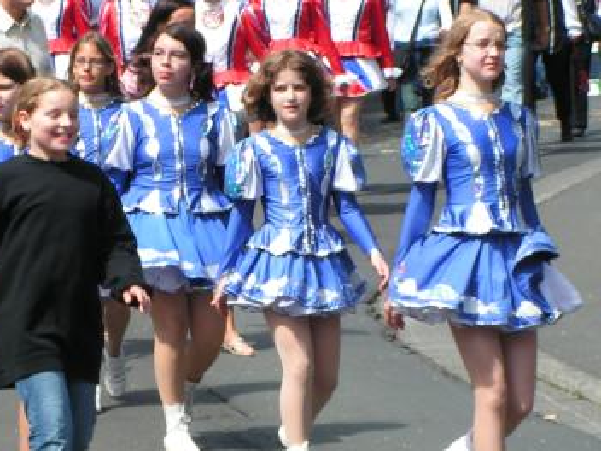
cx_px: 166
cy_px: 273
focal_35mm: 227
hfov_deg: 8.7
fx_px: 3941
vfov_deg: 6.5
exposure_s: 1/250
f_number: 5.6
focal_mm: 19.1
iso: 50
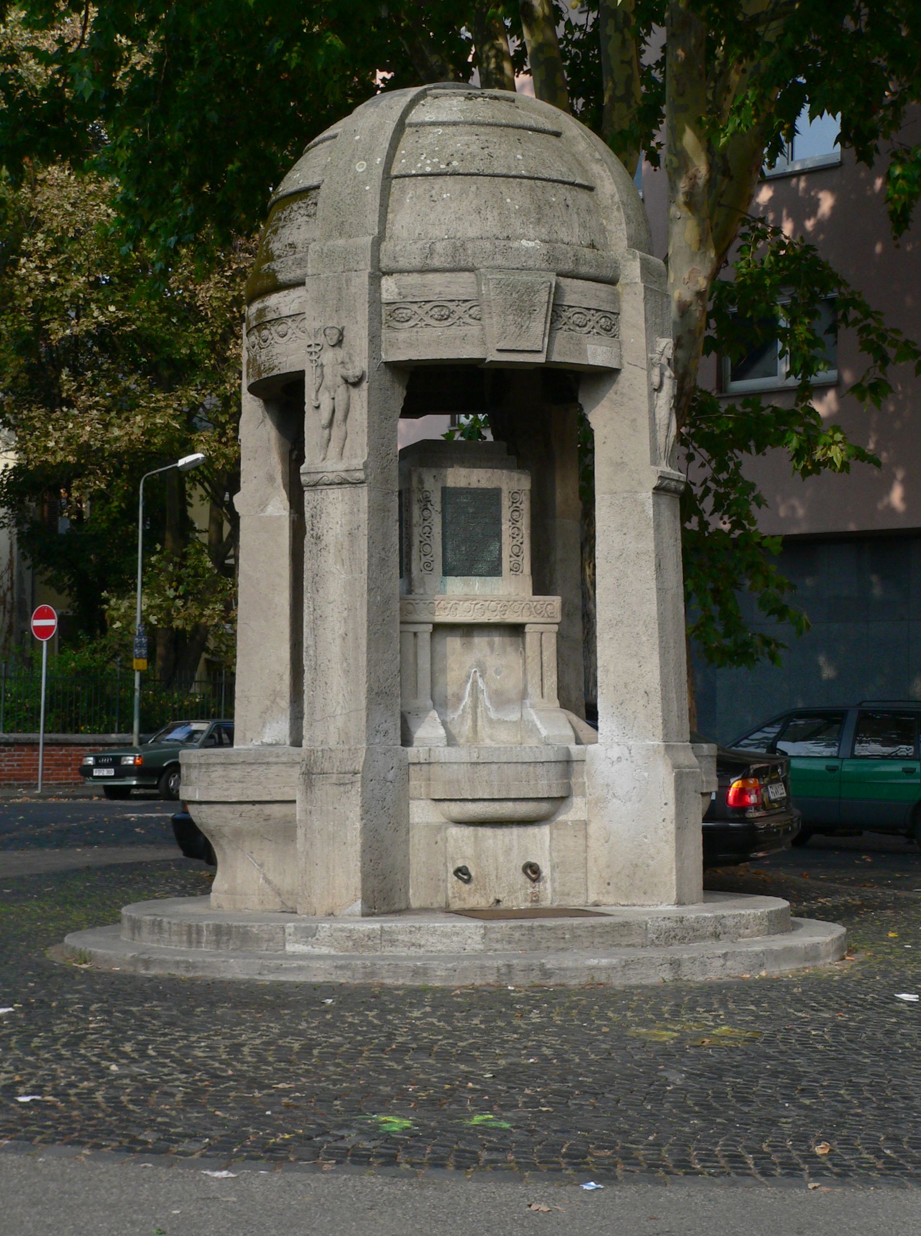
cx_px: 460
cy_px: 618
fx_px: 2492
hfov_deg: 20.9
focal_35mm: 70
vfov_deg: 27.8
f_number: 5.6
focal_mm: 11.7
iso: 100
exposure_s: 1/250
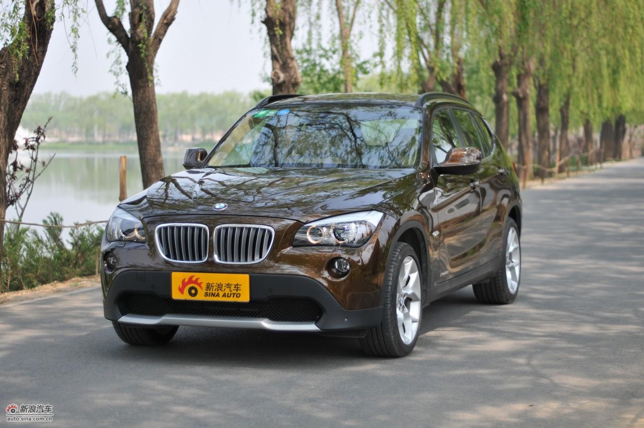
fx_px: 1340
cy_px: 214
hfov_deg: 27.0
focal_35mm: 75
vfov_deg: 18.1
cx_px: 322
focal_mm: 50
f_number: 2
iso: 200
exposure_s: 1/3200
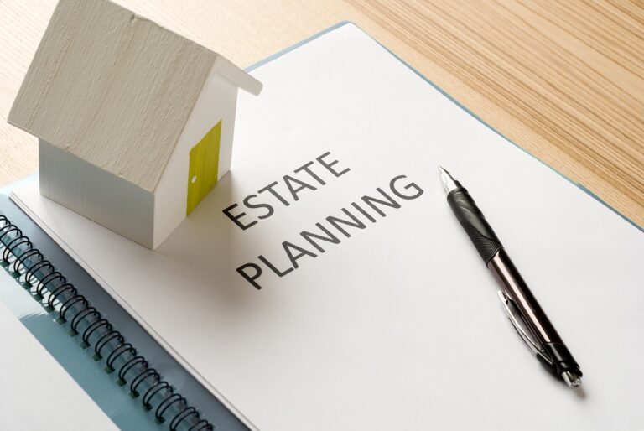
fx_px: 1343
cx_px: 322
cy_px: 216
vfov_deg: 18.2
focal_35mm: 75
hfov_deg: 27.0
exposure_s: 1/15
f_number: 8
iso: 100
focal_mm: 50
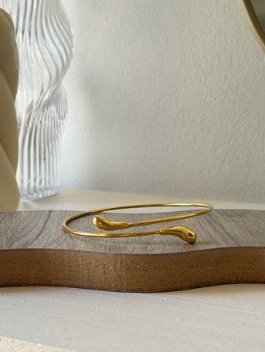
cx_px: 138
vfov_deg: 34.3
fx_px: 571
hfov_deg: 26.1
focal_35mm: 56
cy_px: 170
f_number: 1.78
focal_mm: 6.76
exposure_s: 1/69
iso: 100
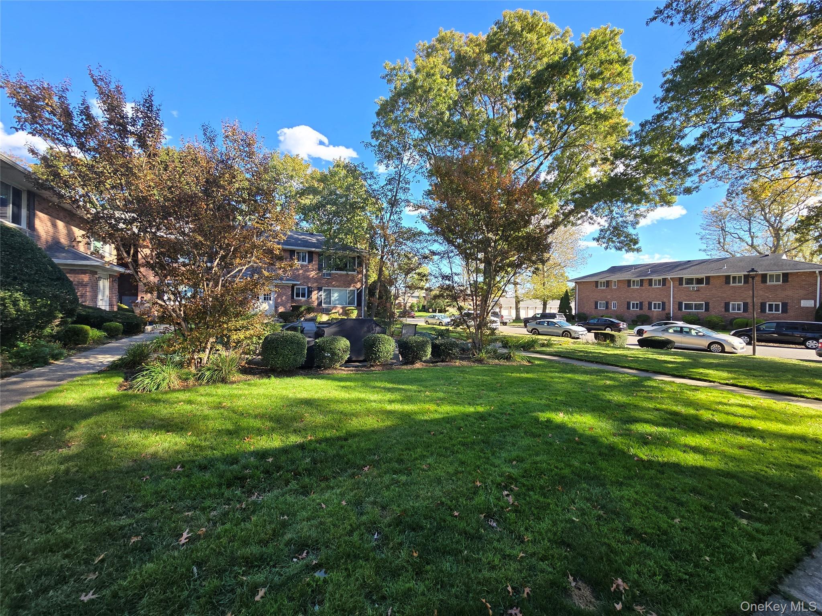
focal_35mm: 13
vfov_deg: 89.9
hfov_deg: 106.2
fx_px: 309
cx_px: 411
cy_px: 308
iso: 50
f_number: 2.2
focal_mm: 2.2
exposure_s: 1/575
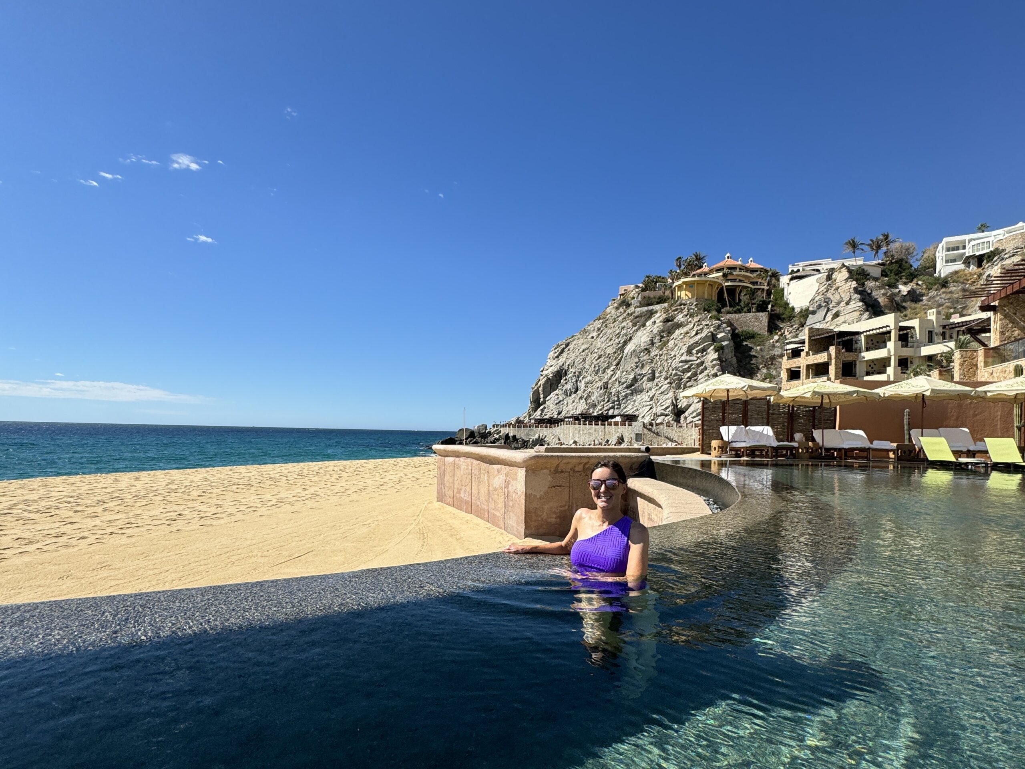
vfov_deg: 85.7
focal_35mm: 14
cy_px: 384
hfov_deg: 102.1
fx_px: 415
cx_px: 512
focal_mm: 2.22
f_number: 2.2
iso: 50
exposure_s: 1/2770
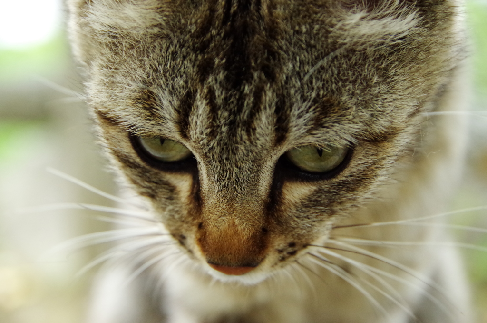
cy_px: 162
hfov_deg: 20.1
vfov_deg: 13.4
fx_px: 1377
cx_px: 244
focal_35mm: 102
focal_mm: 68
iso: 3200
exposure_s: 1/320
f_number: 4.5
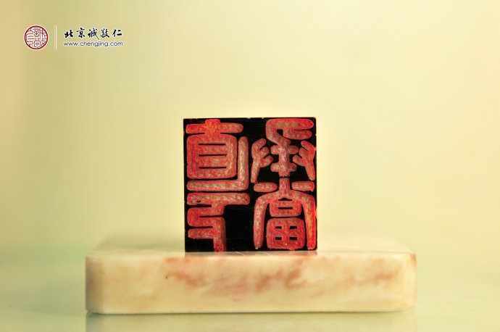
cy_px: 166
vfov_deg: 14.7
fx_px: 1290
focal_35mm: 93
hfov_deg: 21.9
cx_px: 250
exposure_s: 1/160
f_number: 3.2
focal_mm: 62
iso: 200
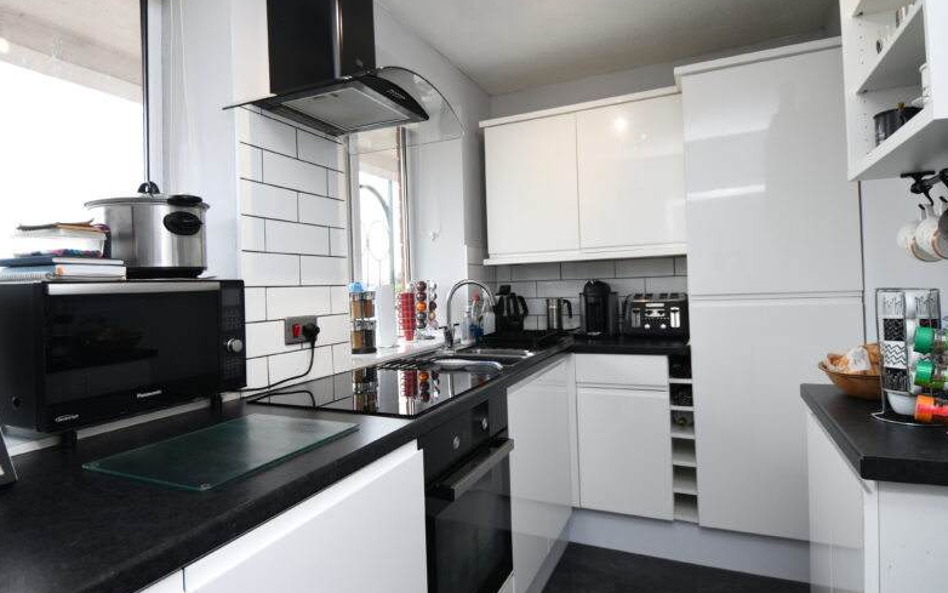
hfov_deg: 84.9
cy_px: 264
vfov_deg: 59.5
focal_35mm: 20
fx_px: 517
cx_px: 440
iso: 100
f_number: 3.5
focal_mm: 10
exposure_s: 1/50
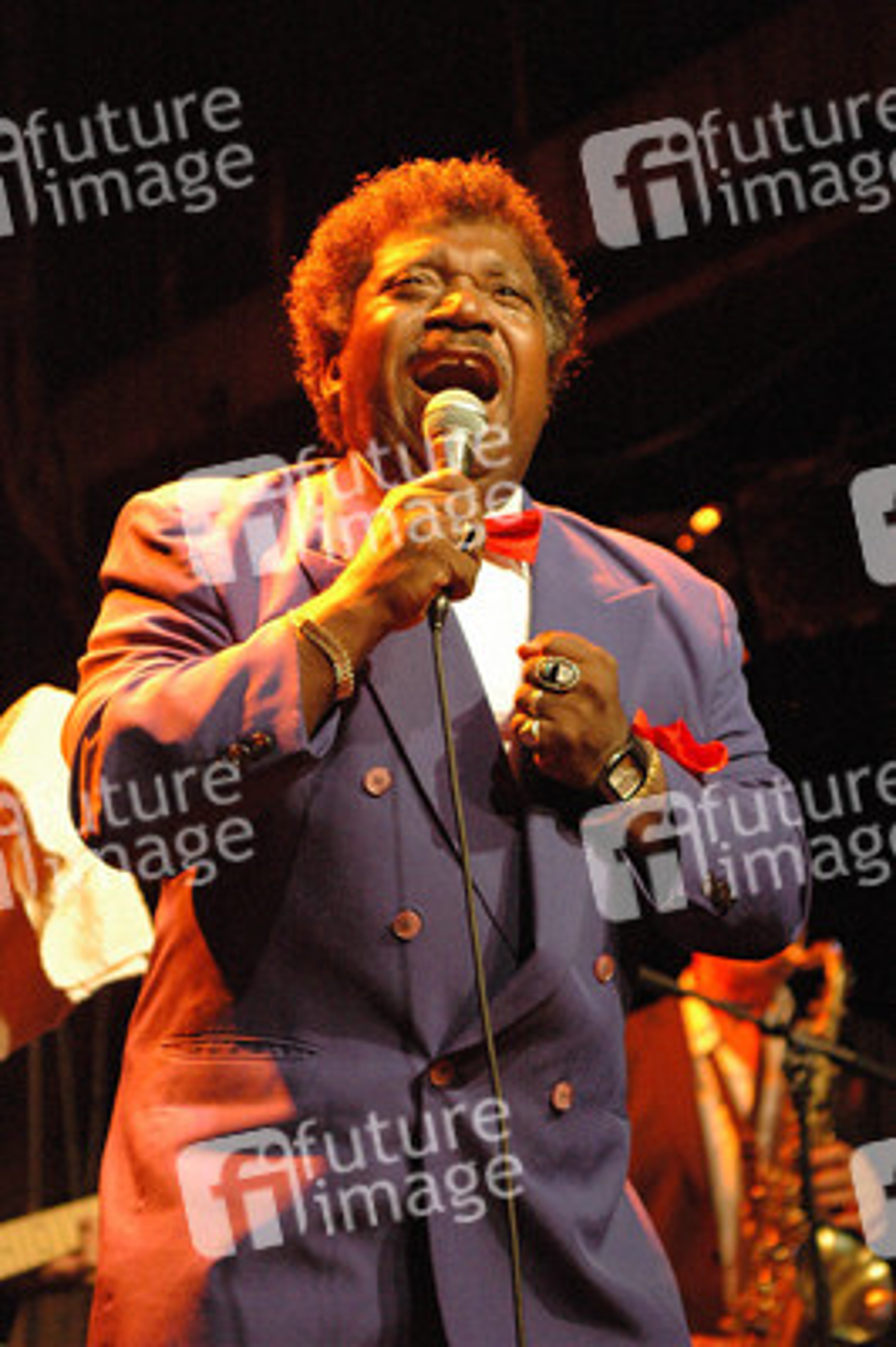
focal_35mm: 105
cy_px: 674
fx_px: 3926
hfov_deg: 13.0
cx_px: 448
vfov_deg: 19.5
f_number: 2.8
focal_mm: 70
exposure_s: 1/250
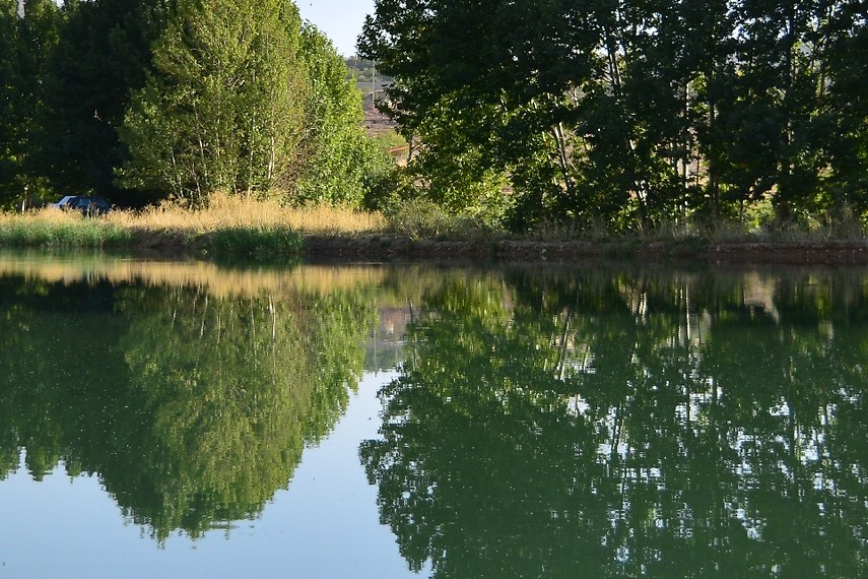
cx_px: 373
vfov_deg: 13.5
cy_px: 153
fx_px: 2435
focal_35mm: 101
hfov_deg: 20.2
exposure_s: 1/800
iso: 100
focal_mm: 24
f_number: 4
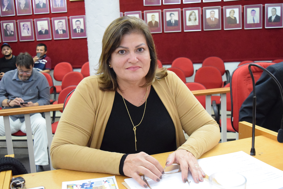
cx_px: 142
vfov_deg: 31.9
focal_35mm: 42
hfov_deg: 46.4
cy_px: 94
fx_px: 330
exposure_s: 1/125
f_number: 5.6
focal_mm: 28
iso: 6400
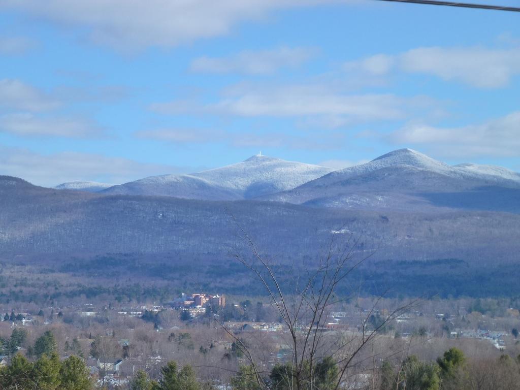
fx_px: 1968
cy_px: 195
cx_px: 260
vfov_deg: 11.3
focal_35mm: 131
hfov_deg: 15.1
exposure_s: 1/640
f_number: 5.2
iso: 160
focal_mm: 23.4
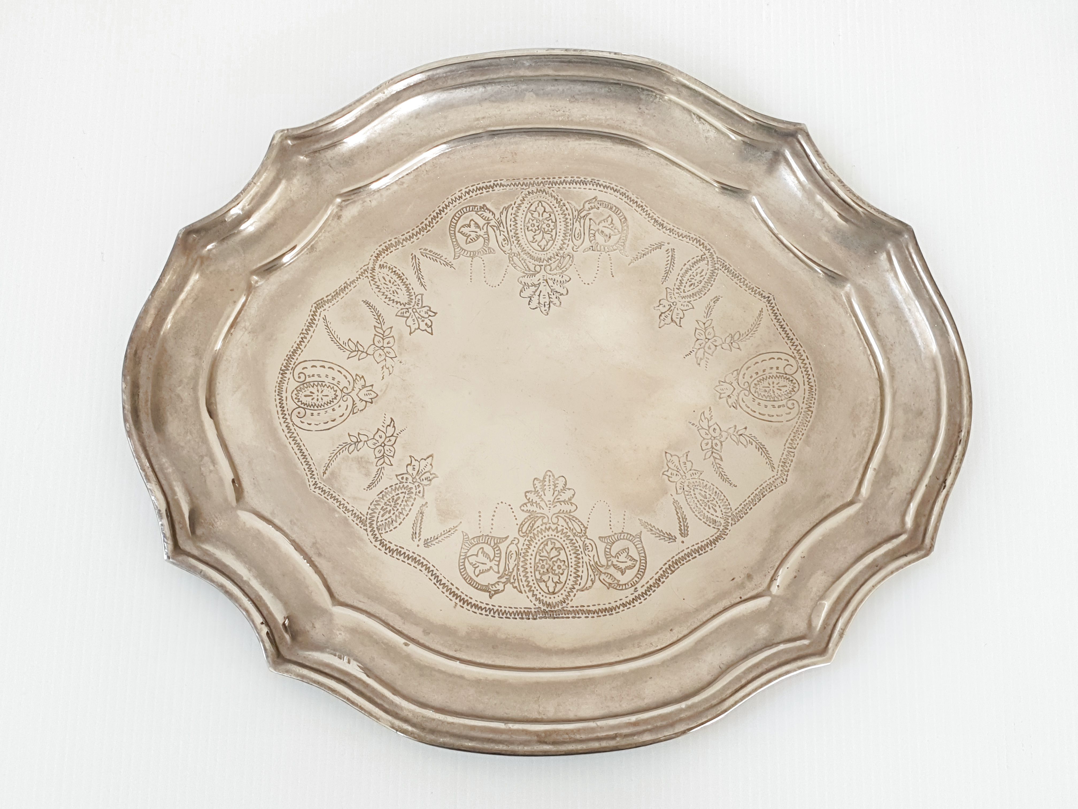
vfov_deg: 53.1
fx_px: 810
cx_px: 539
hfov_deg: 67.3
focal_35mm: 26
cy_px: 404
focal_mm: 4.3
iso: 100
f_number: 2.4
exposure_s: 1/100
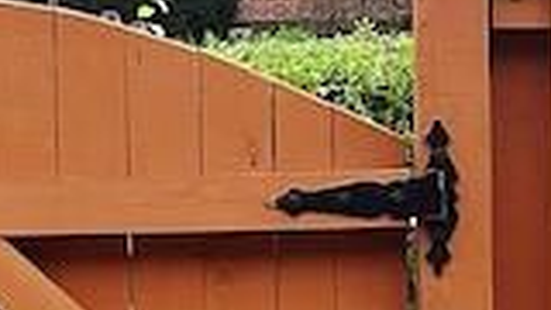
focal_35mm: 213
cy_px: 155
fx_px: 3112
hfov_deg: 9.9
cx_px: -152
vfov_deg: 5.7
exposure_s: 1/230
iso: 50
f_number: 1.5
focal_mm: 5.7
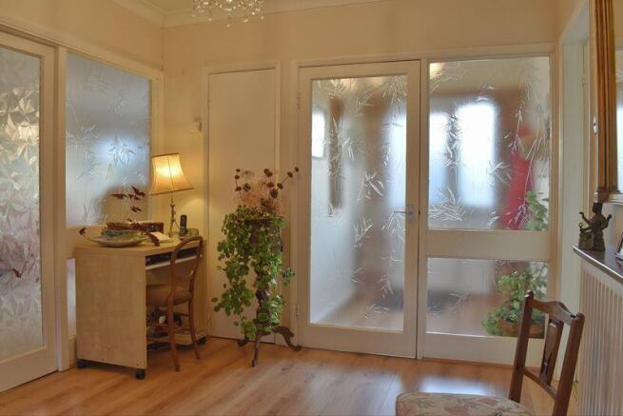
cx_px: 312
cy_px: 208
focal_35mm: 27
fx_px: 467
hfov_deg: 67.4
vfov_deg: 48.0
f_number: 13
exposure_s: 1/4
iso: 180
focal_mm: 18
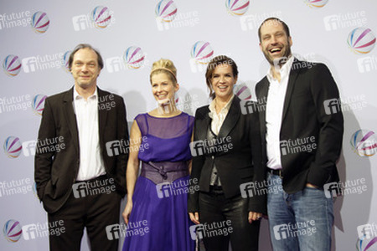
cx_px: 188
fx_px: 524
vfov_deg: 27.0
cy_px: 126
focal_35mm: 50
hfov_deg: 39.6
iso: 640
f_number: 5.6
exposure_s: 1/160
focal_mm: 50
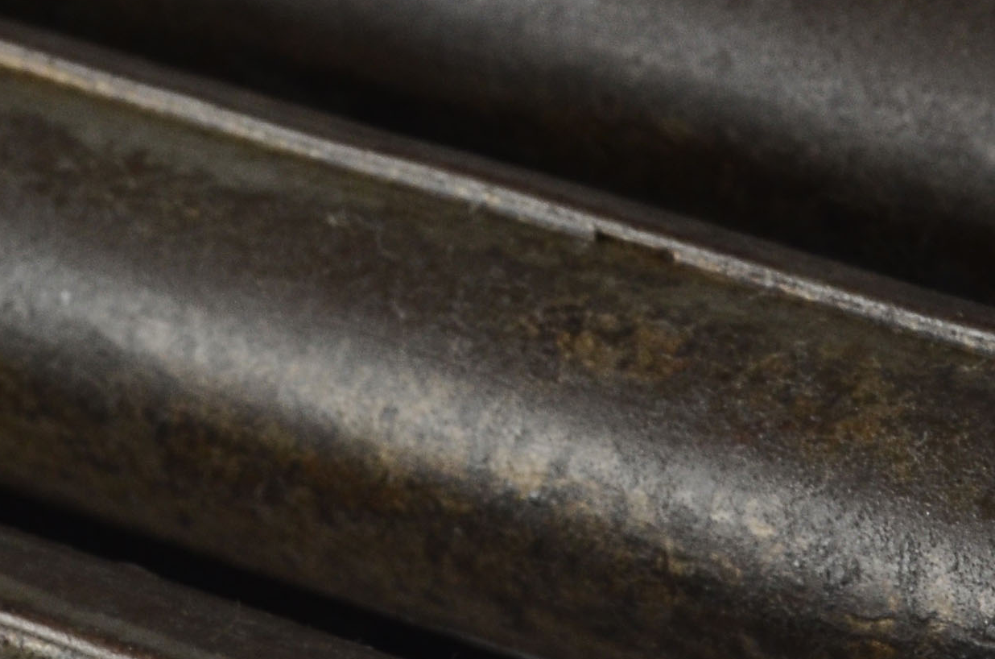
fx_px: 9072
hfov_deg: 6.2
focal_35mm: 329
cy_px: 864
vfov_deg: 4.1
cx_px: 1742
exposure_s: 1/80
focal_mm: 55
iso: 320
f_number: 18
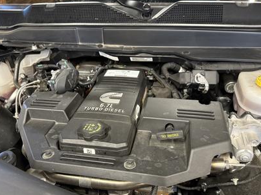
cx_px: 124
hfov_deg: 60.0
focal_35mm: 30
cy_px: 117
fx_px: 226
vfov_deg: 46.5
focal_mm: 6.76
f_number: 1.78
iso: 800
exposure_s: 1/40
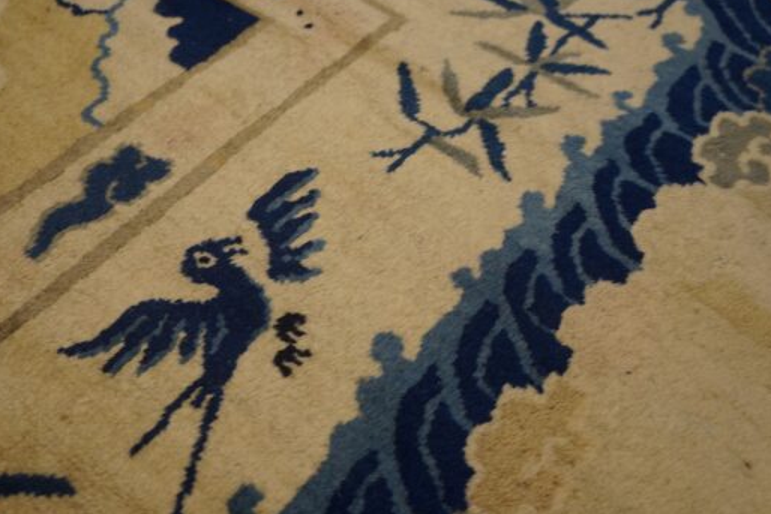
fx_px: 750
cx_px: 339
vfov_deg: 37.8
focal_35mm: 35
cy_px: 220
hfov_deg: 54.3
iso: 640
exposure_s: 1/100
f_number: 4
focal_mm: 20
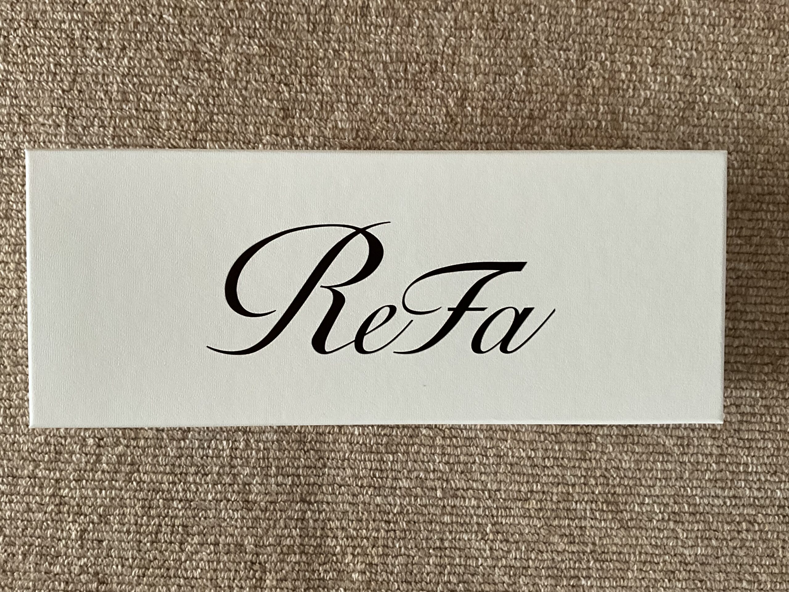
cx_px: 394
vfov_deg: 48.2
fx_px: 661
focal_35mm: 29
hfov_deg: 61.7
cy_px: 296
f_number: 1.8
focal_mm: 3
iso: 250
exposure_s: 1/60
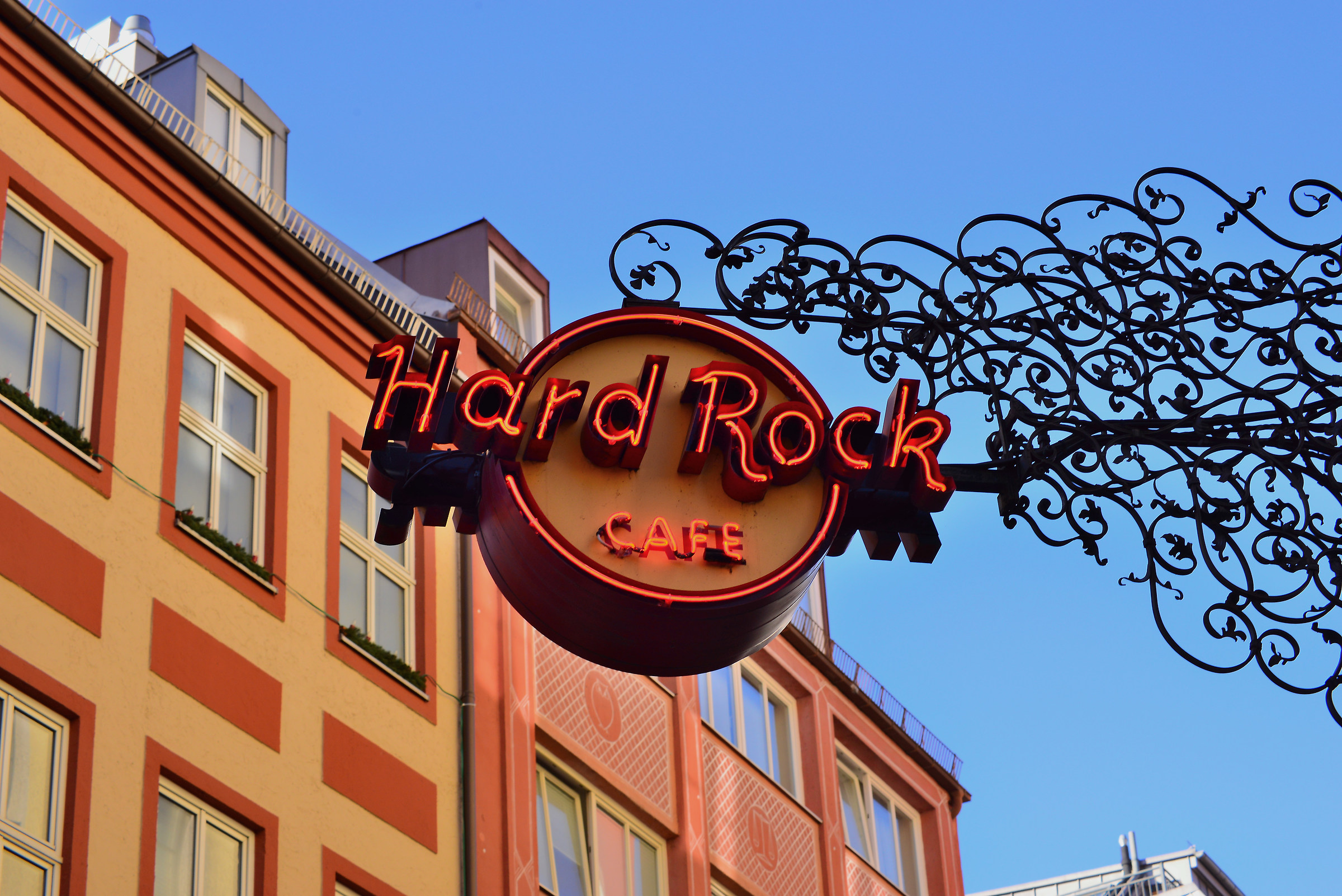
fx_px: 2797
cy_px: 448
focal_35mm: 75
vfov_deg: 18.2
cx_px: 671
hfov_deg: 27.0
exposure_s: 1/160
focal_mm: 75
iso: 400
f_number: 13
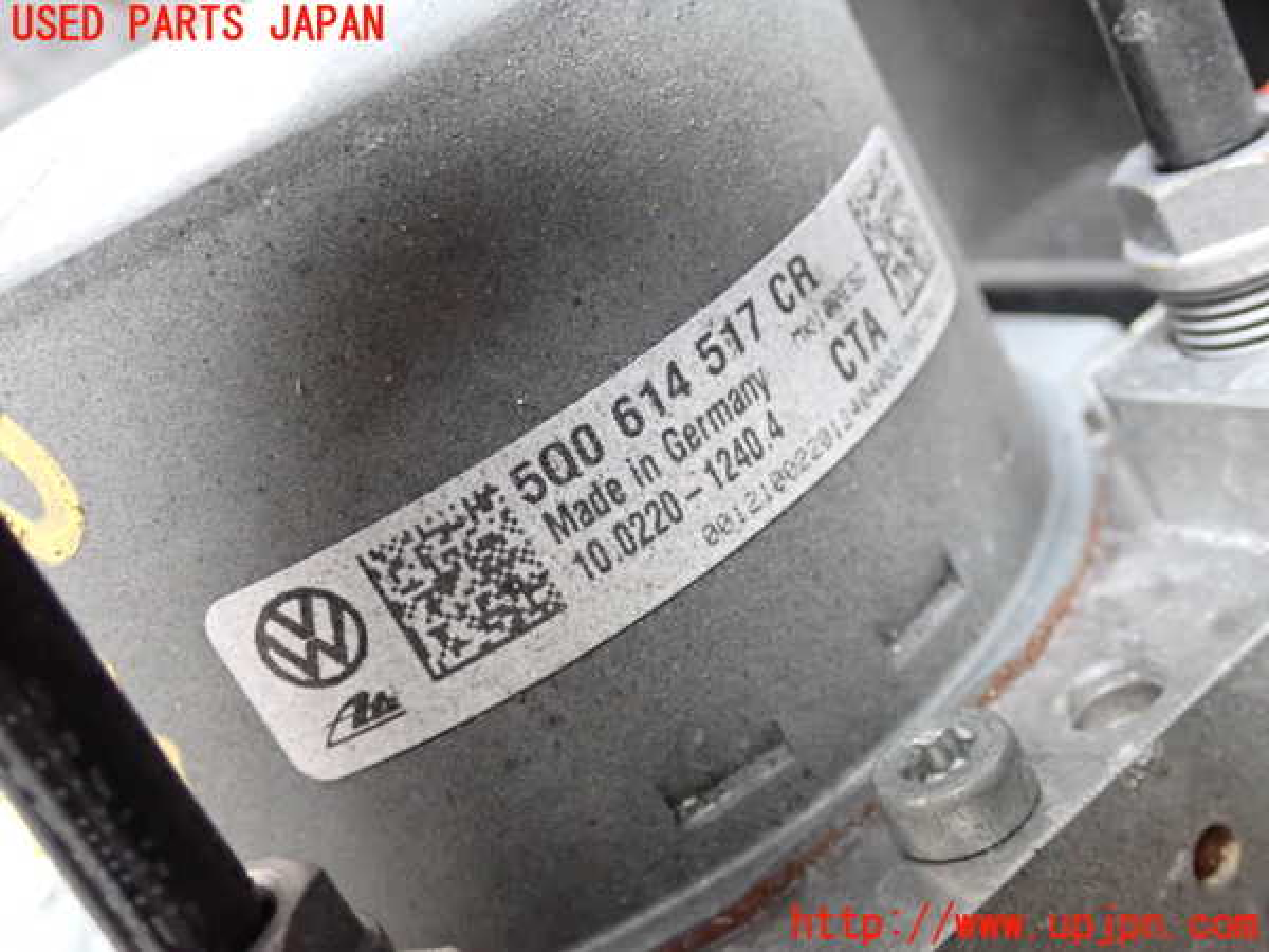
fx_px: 1833
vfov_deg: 29.1
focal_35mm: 50
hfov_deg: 38.2
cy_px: 476
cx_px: 634
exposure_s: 1/125
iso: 2500
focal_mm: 9.01
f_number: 3.2
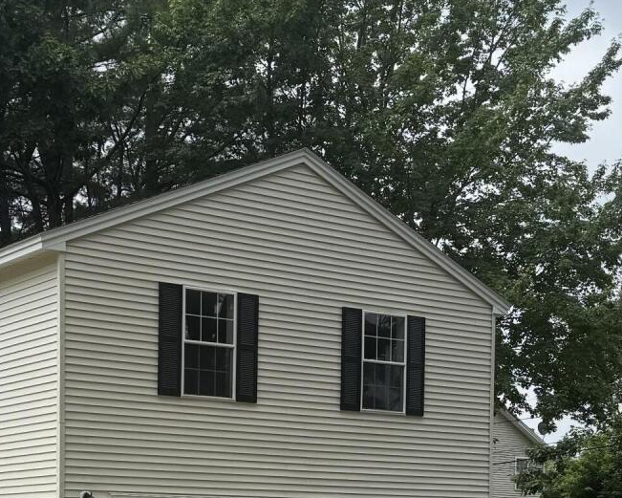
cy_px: 541
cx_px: 160
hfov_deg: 26.1
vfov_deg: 20.3
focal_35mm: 72
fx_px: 1326
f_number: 1.78
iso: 80
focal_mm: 6.76
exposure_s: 1/3802
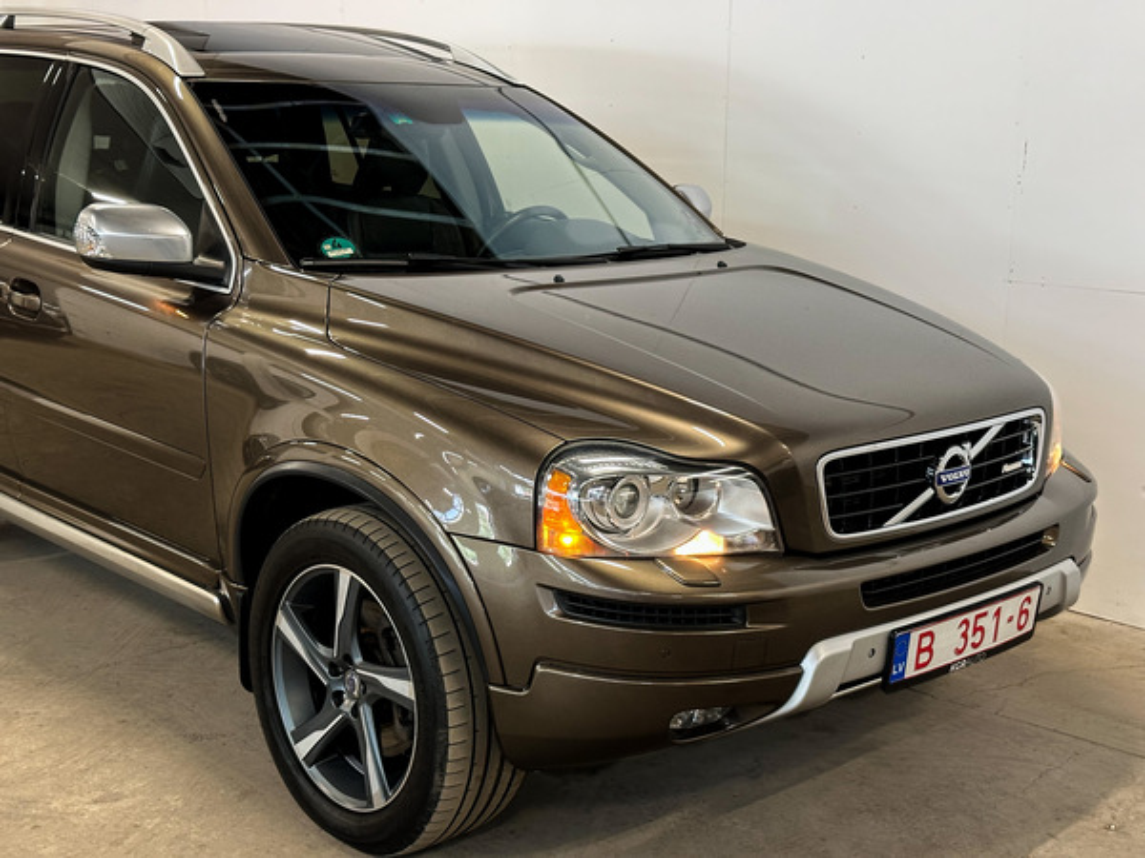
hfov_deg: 39.7
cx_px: 572
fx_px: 1588
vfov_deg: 30.3
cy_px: 429
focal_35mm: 48
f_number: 1.78
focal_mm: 6.86
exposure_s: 1/50
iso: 160
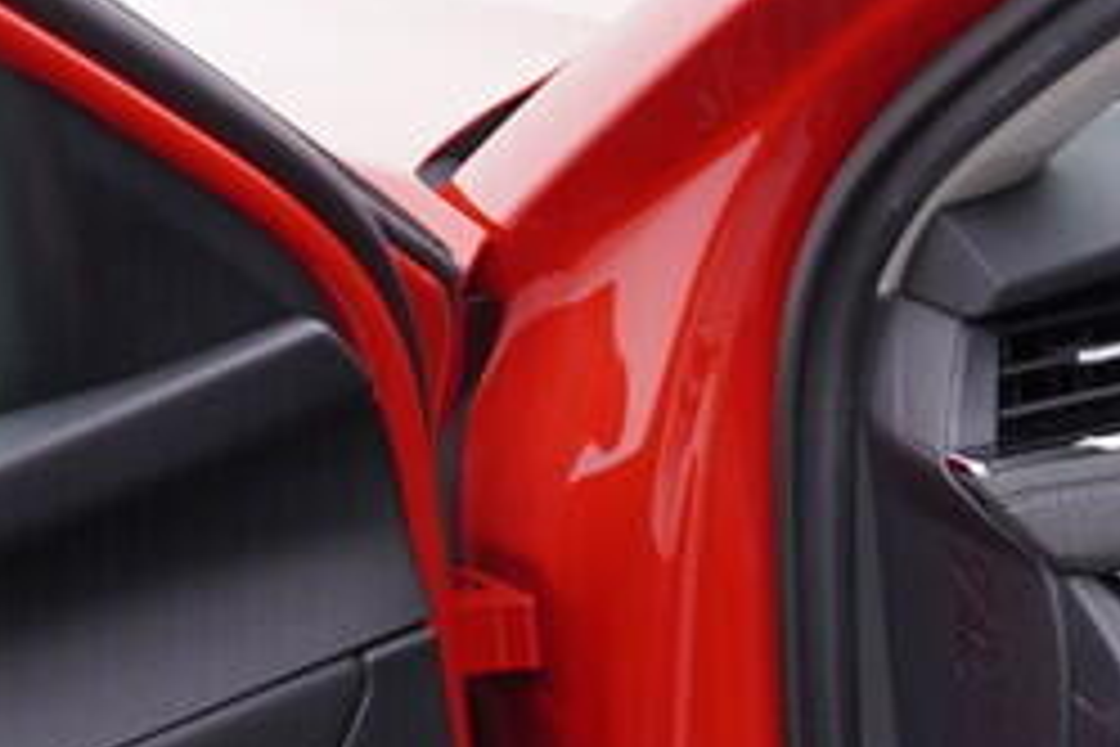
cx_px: 2065
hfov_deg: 12.6
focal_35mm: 148
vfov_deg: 9.1
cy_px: 1082
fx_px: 4604
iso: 125
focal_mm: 24
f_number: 3.2
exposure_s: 1/40
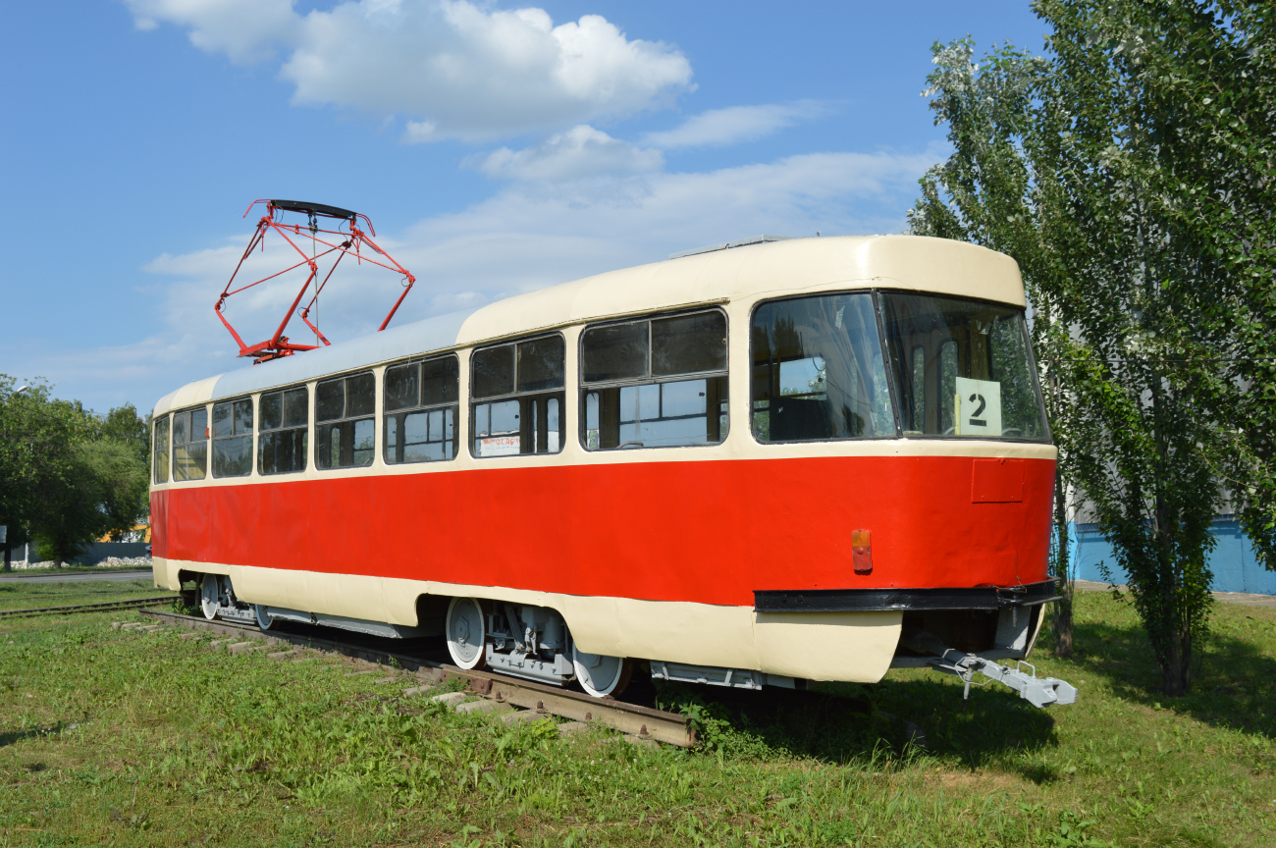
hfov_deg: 53.2
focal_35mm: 36
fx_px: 1275
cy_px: 424
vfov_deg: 36.8
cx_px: 638
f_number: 9
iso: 100
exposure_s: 1/320
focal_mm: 24
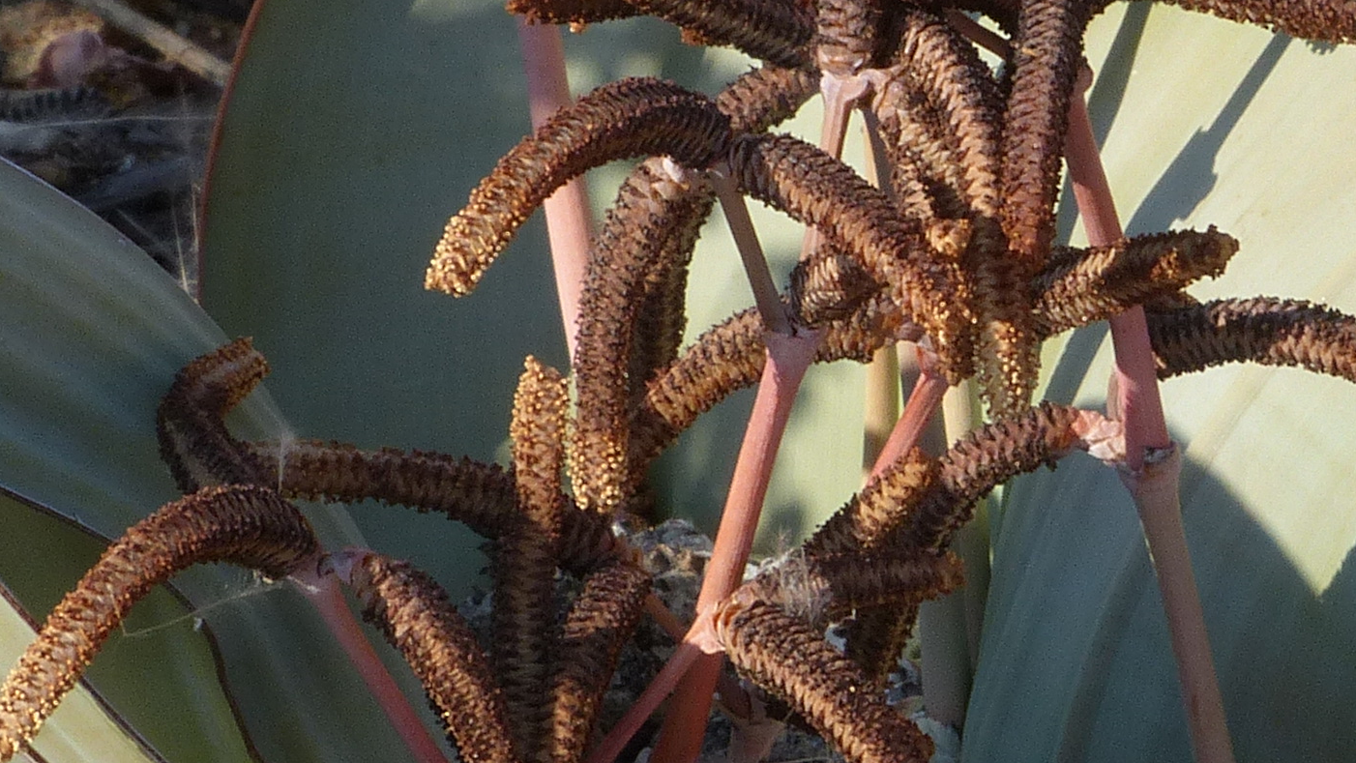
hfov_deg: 2.9
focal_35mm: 746
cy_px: 133
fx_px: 26826
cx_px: 925
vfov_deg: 1.6
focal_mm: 43.3
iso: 100
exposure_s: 1/160
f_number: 8
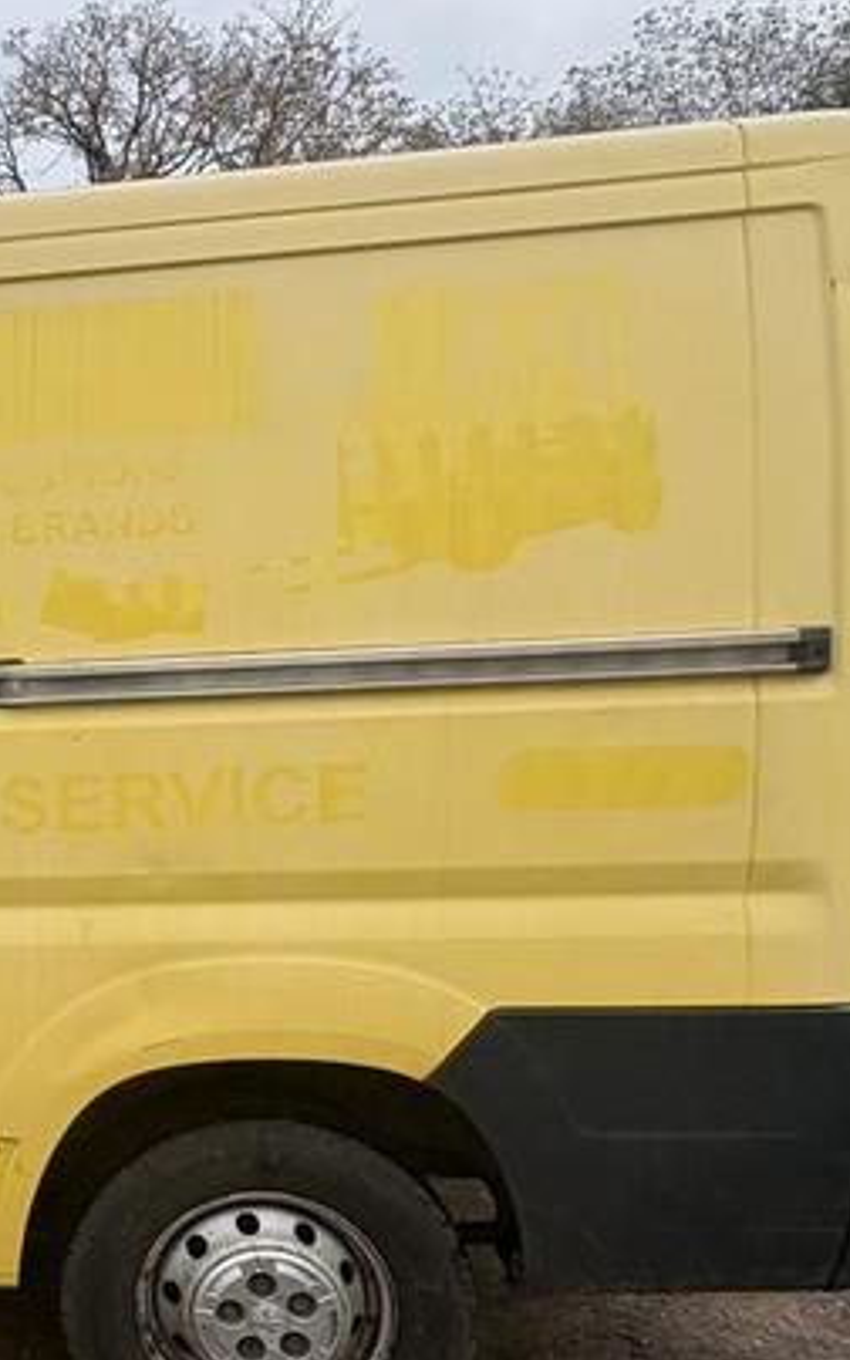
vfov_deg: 58.0
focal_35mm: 33
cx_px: -202
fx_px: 1223
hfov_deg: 31.3
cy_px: 746
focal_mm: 2.22
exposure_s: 1/727
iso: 40
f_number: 2.2
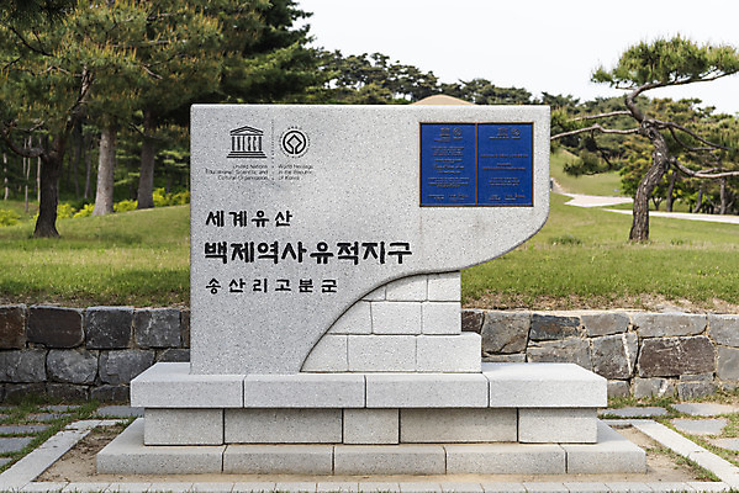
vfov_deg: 24.2
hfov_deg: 35.6
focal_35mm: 56
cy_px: 246
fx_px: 1150
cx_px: 370
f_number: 5
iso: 100
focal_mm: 56
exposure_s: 1/500
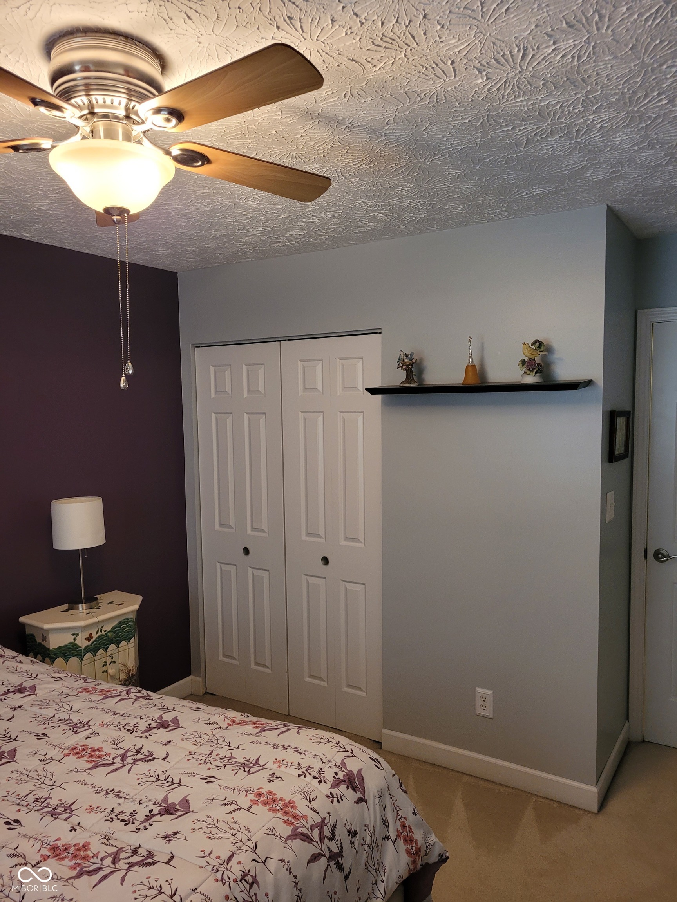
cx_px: 338
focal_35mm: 26
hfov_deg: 53.1
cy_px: 451
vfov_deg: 67.3
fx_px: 678
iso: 200
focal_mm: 5.4
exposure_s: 1/40
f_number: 1.8
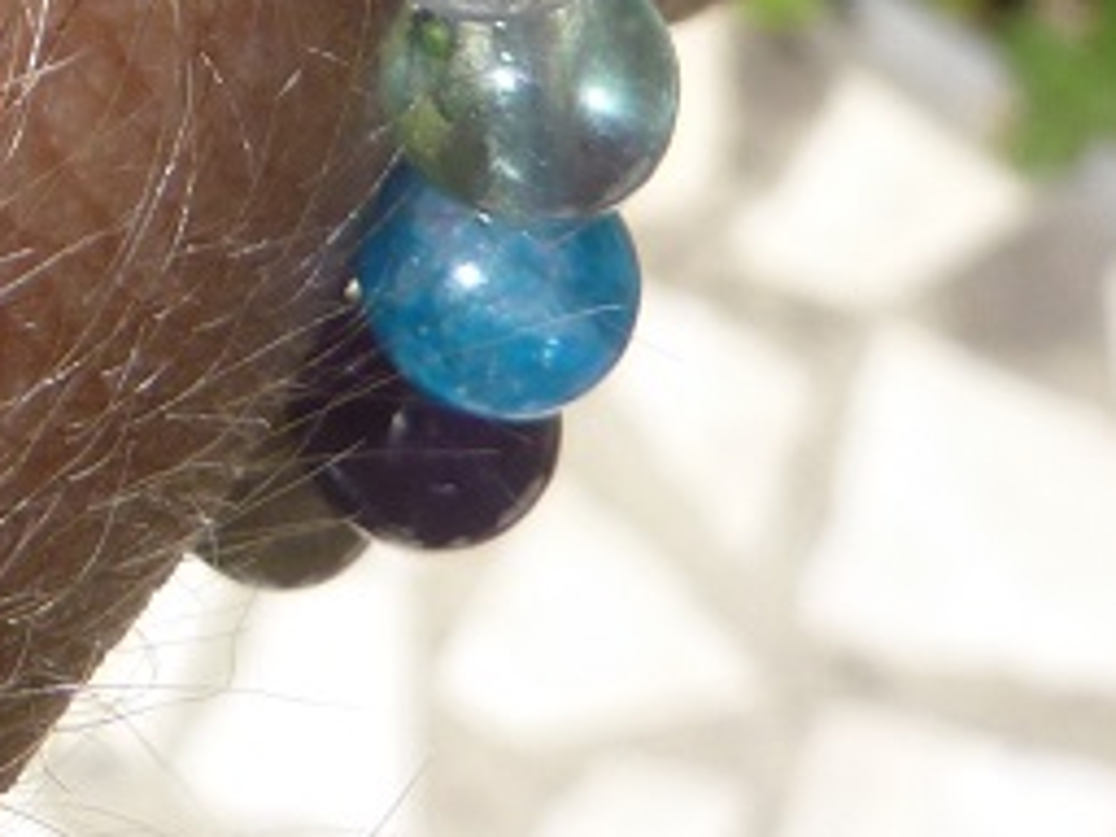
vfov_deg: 14.6
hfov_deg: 19.0
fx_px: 2902
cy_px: -610
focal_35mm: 90
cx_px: -584
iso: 80
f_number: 4
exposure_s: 1/500
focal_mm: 4.1
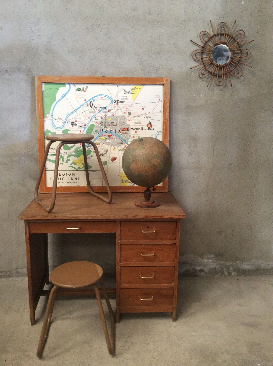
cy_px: 183
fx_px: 337
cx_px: 136
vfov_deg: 56.9
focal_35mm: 32
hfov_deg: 44.1
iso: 160
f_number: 2.4
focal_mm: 3.3
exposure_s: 1/25
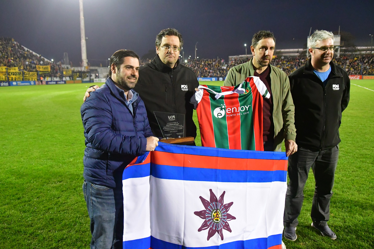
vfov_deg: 43.6
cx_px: 187
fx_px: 312
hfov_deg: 61.9
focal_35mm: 30
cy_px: 124
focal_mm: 20
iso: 10000
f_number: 3.5
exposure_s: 1/640
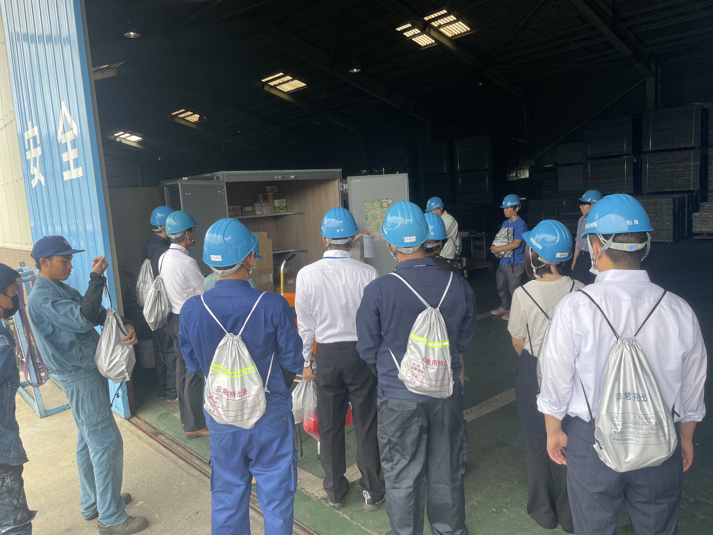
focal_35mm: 26
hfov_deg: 67.3
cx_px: 356
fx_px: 536
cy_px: 268
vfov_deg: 53.1
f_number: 1.6
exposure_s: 1/121
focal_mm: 4.2
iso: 32
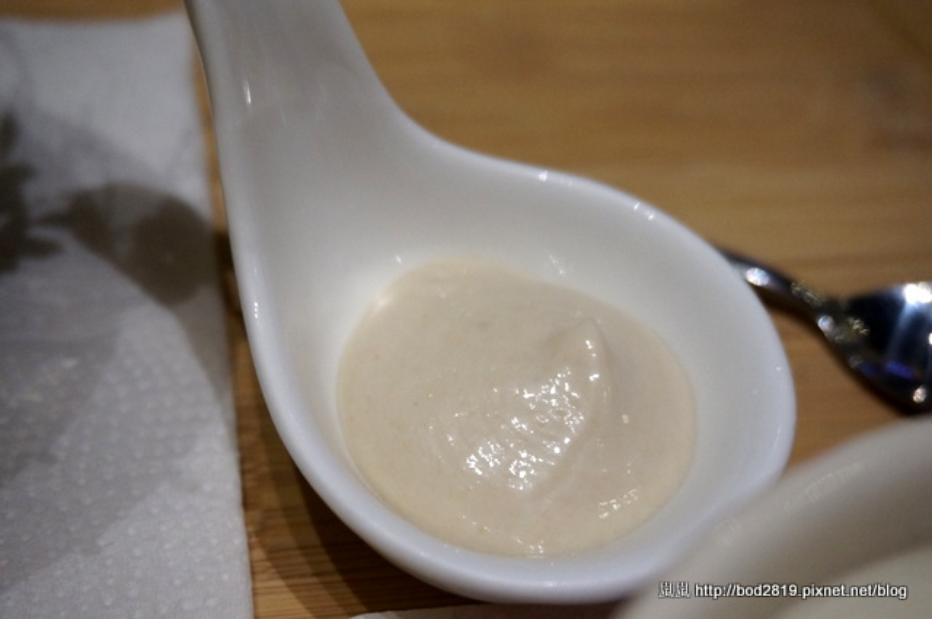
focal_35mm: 45
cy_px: 310
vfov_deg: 29.8
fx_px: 1164
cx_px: 466
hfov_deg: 43.7
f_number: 5
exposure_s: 1/60
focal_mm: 30
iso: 2000
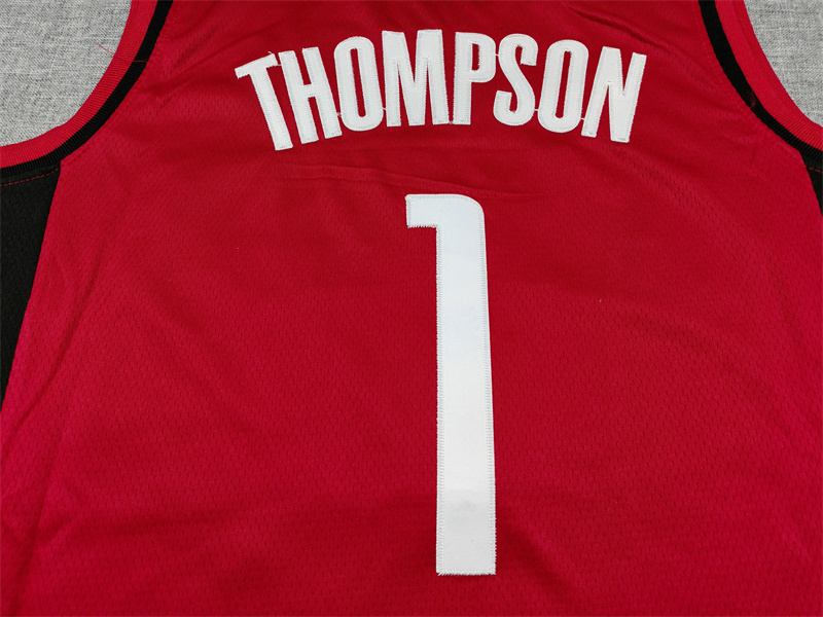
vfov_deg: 54.9
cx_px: 412
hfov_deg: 69.4
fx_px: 594
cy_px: 308
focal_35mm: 25
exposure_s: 1/100
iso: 64
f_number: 1.9
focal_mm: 5.3
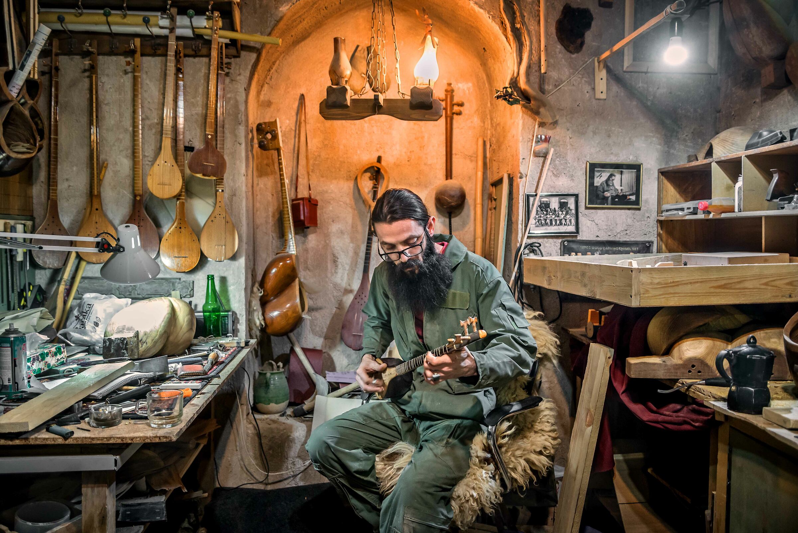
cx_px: 399
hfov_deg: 63.6
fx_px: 643
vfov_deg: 45.0
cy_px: 266
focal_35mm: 29
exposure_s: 1/50
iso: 1600
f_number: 4
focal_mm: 29
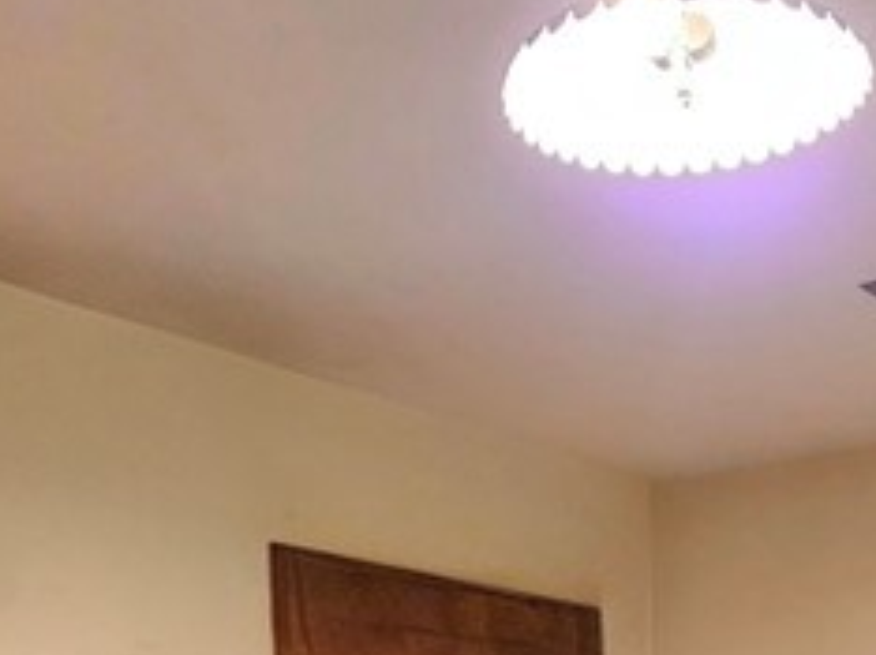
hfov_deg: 32.4
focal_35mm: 57
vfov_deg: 20.2
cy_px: 1100
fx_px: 1441
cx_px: 764
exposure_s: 1/60
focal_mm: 2.2
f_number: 1.9
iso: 320
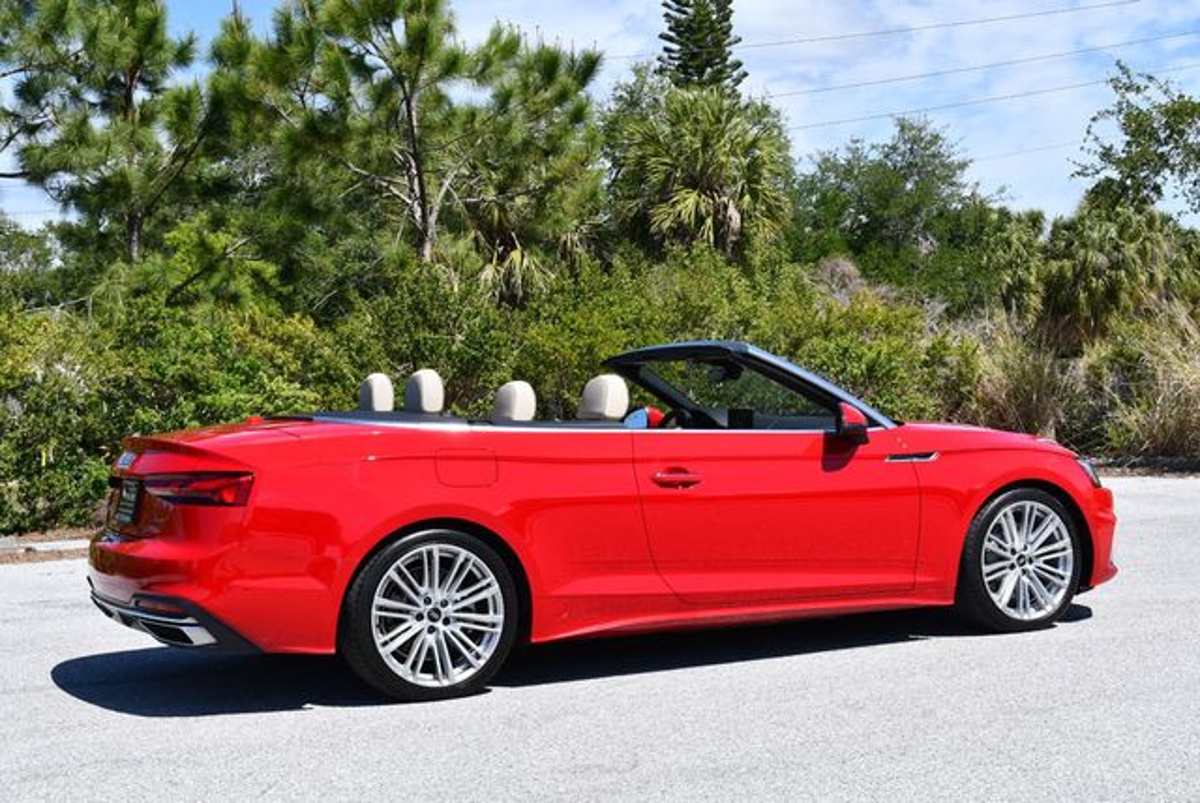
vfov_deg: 26.0
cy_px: 402
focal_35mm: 52
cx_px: 600
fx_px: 1735
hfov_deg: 38.2
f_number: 8
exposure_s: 1/250
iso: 110
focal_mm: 26
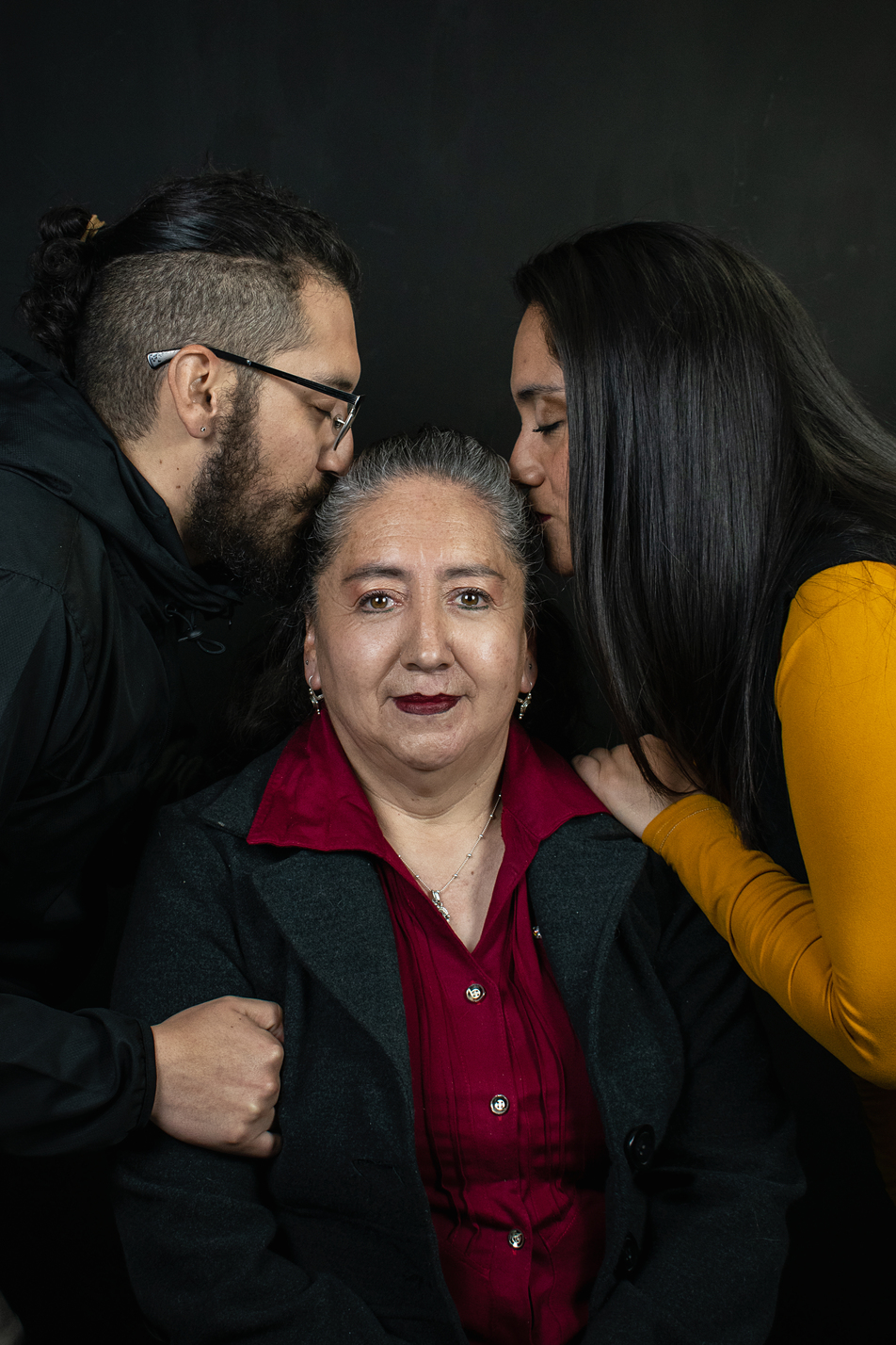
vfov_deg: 34.1
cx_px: 399
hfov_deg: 23.1
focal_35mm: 59
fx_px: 2189
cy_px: 574
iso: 640
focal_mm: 31
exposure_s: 1/60
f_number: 5.6
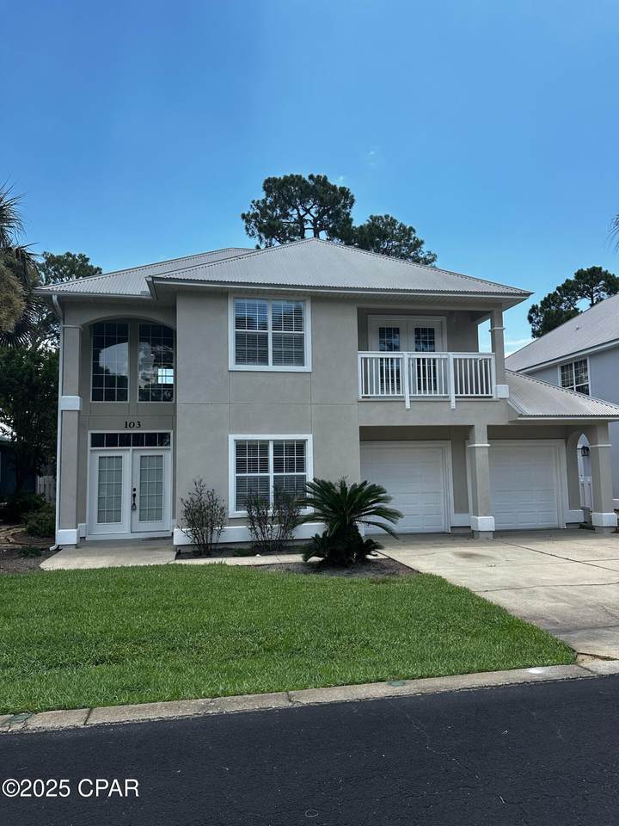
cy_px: 413
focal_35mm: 24
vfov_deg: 71.6
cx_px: 310
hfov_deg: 56.8
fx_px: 572
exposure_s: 1/3356
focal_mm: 6.86
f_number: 1.78
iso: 80
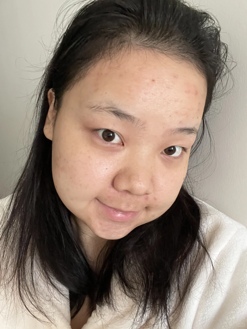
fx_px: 285
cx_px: 124
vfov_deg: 60.0
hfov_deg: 46.8
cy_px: 164
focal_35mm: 30
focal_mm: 2.71
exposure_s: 1/38
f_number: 2.2
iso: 400
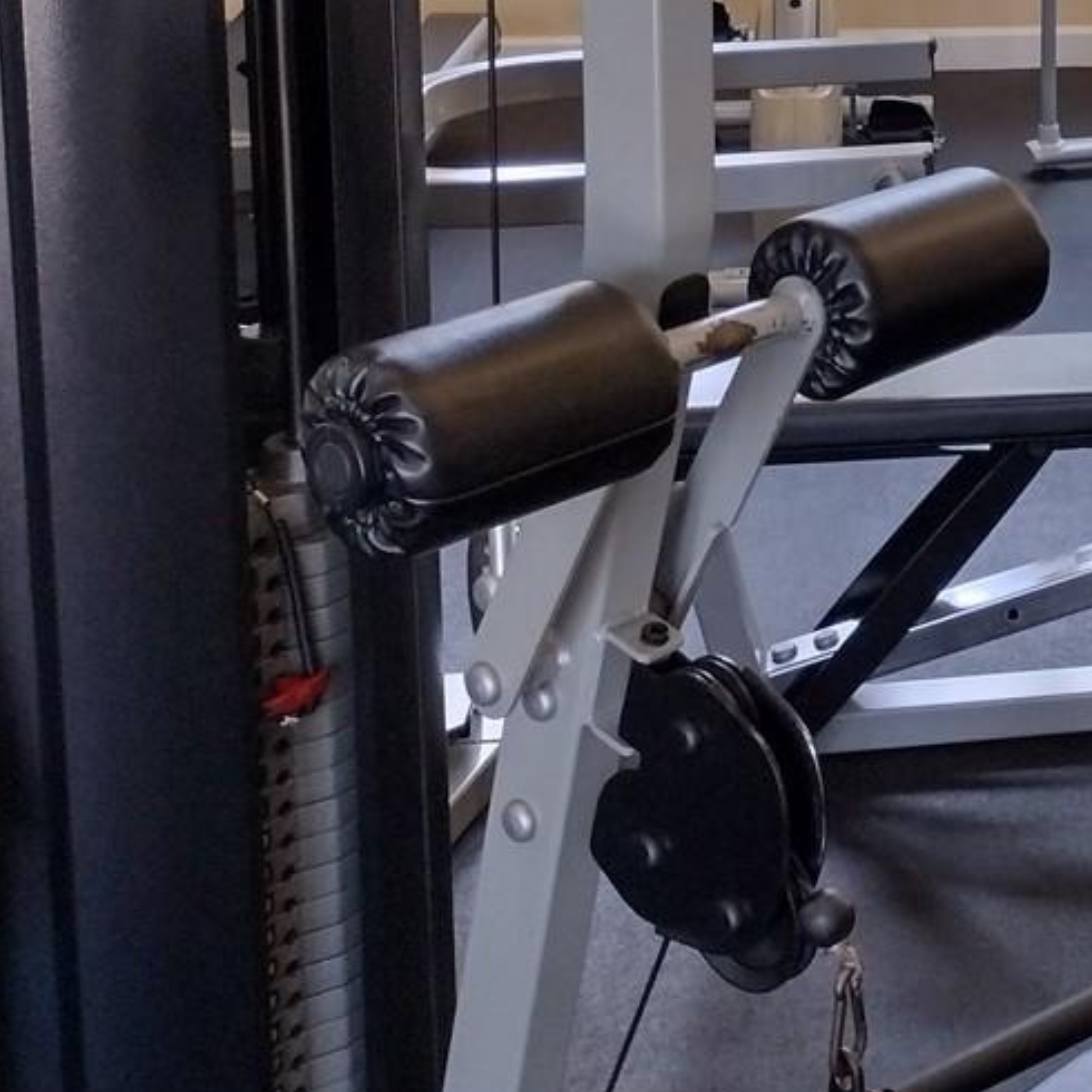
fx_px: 2784
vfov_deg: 21.1
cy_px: -107
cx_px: 1524
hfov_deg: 19.9
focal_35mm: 78
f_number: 1.7
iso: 154
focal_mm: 4.71
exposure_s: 1/120
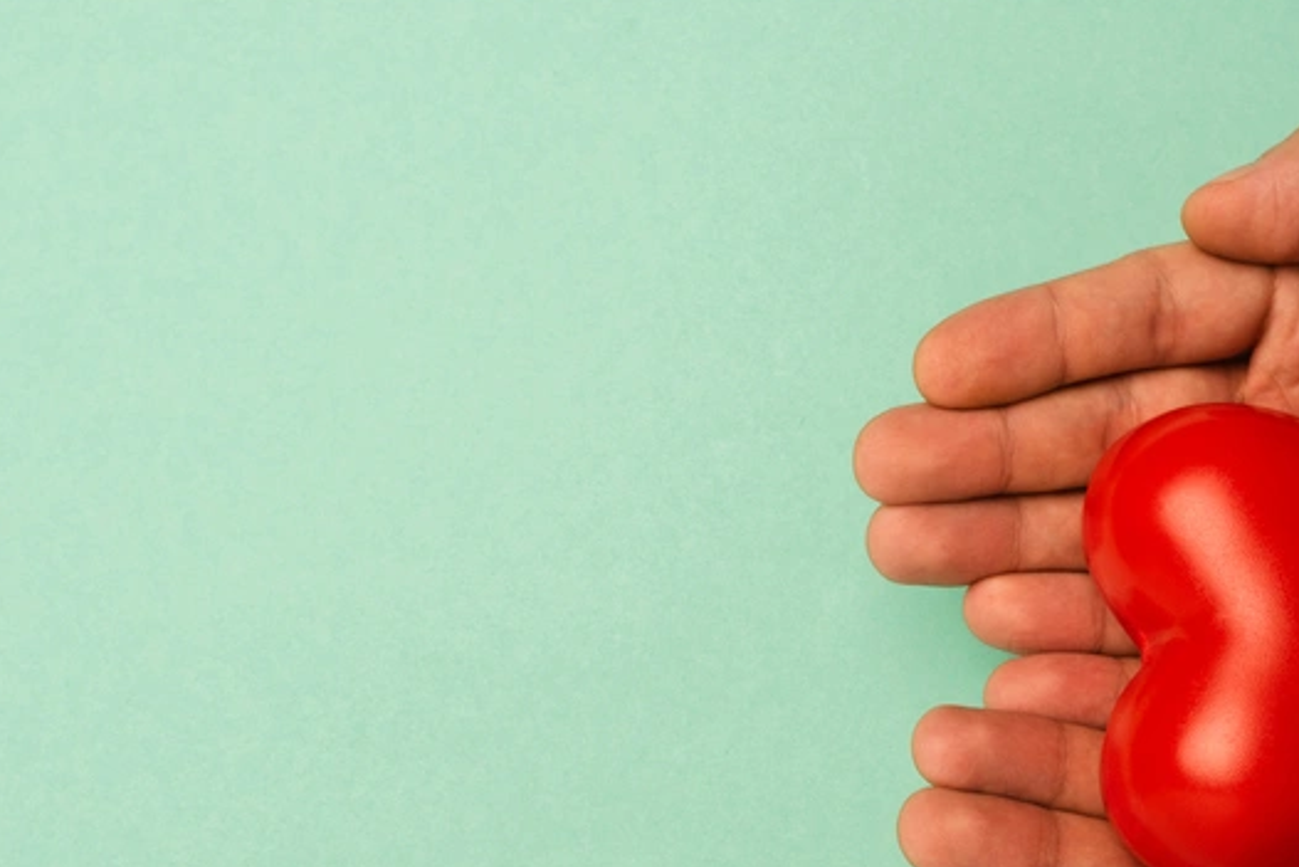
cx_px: 889
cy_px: 636
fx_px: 3790
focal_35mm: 105
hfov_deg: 19.4
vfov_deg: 13.0
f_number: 8
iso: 160
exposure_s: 1/200
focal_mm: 50
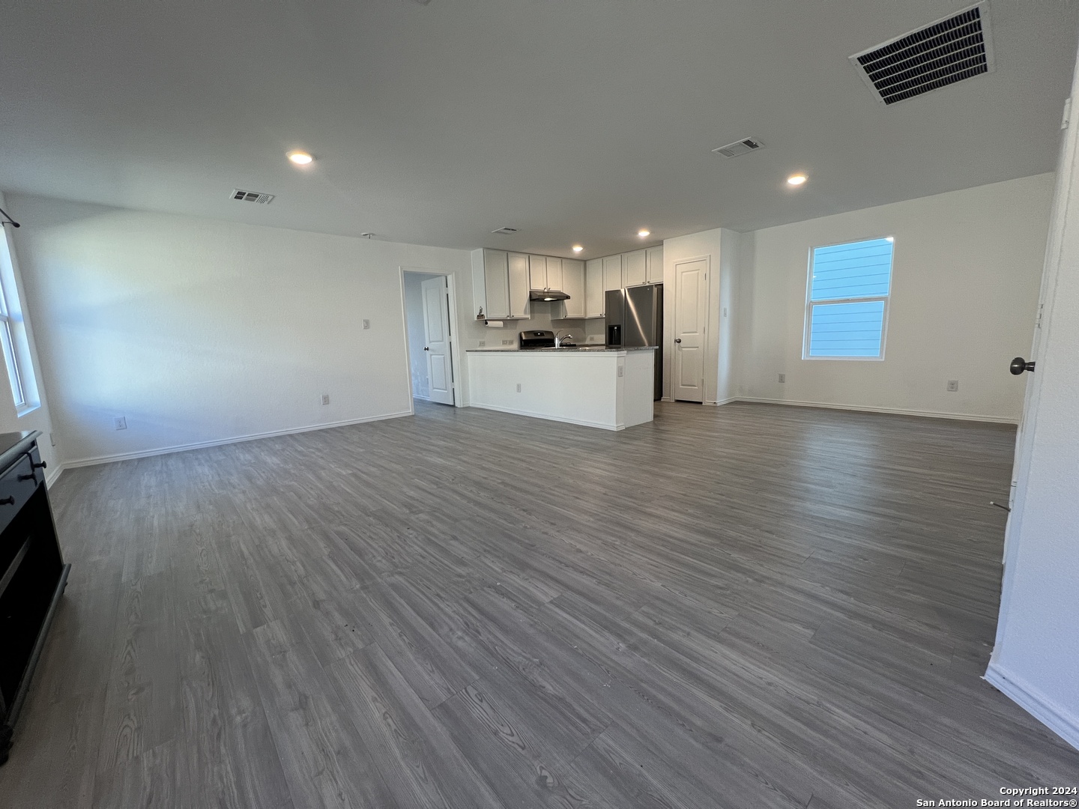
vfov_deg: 89.9
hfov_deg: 106.2
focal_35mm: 13
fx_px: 405
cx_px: 540
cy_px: 404
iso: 200
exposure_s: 1/120
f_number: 1.8
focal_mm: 1.57
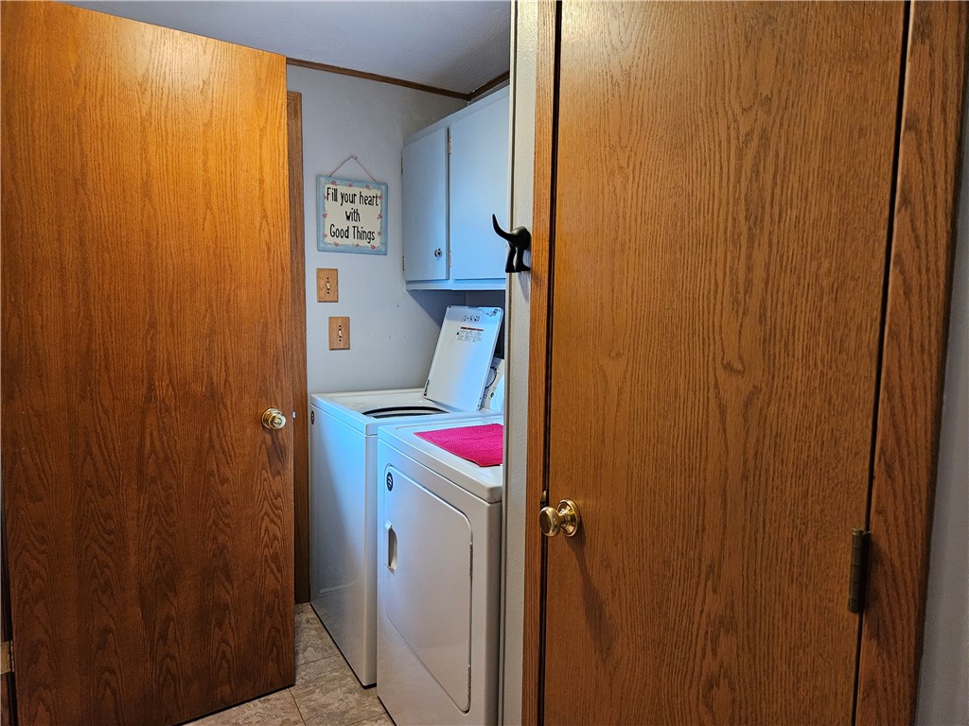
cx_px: 484
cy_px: 363
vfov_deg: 58.9
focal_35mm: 23
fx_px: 644
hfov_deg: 73.9
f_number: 1.8
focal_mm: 5.4
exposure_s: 1/120
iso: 800
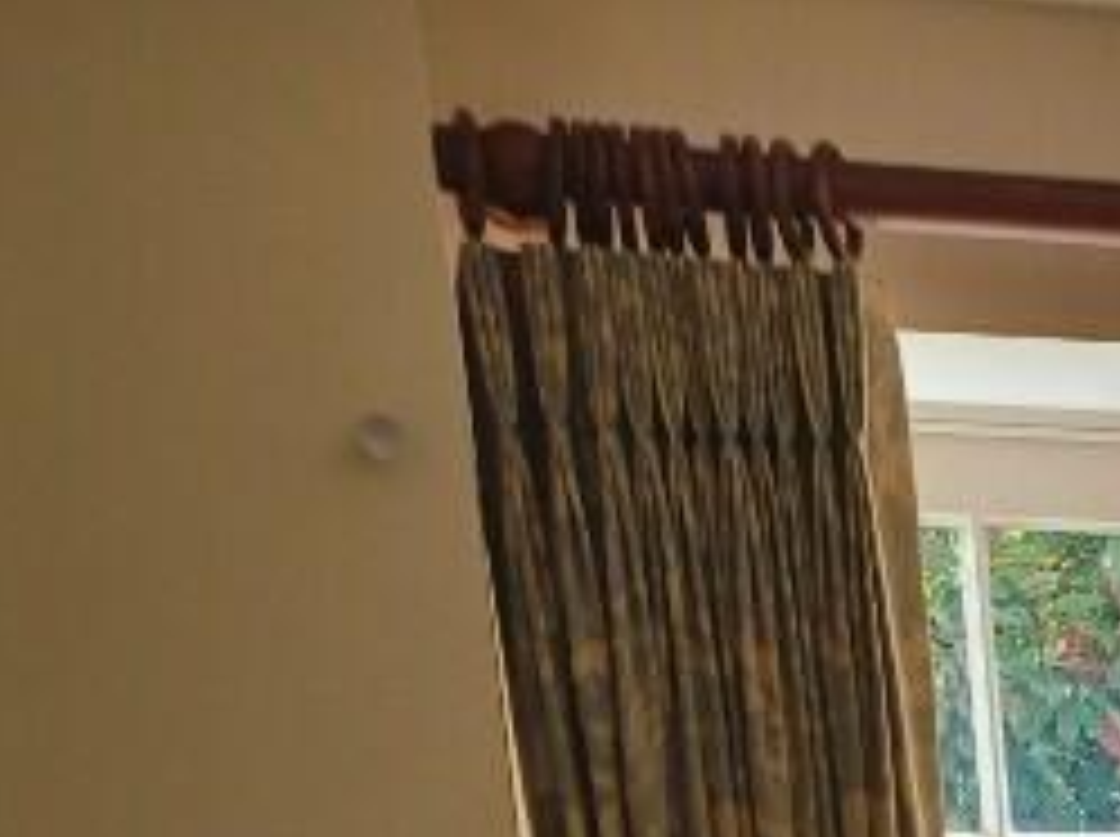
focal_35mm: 103
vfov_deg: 12.6
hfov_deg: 16.0
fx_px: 3328
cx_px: 2069
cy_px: 1647
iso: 40
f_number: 1.8
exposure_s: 1/50
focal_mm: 4.6
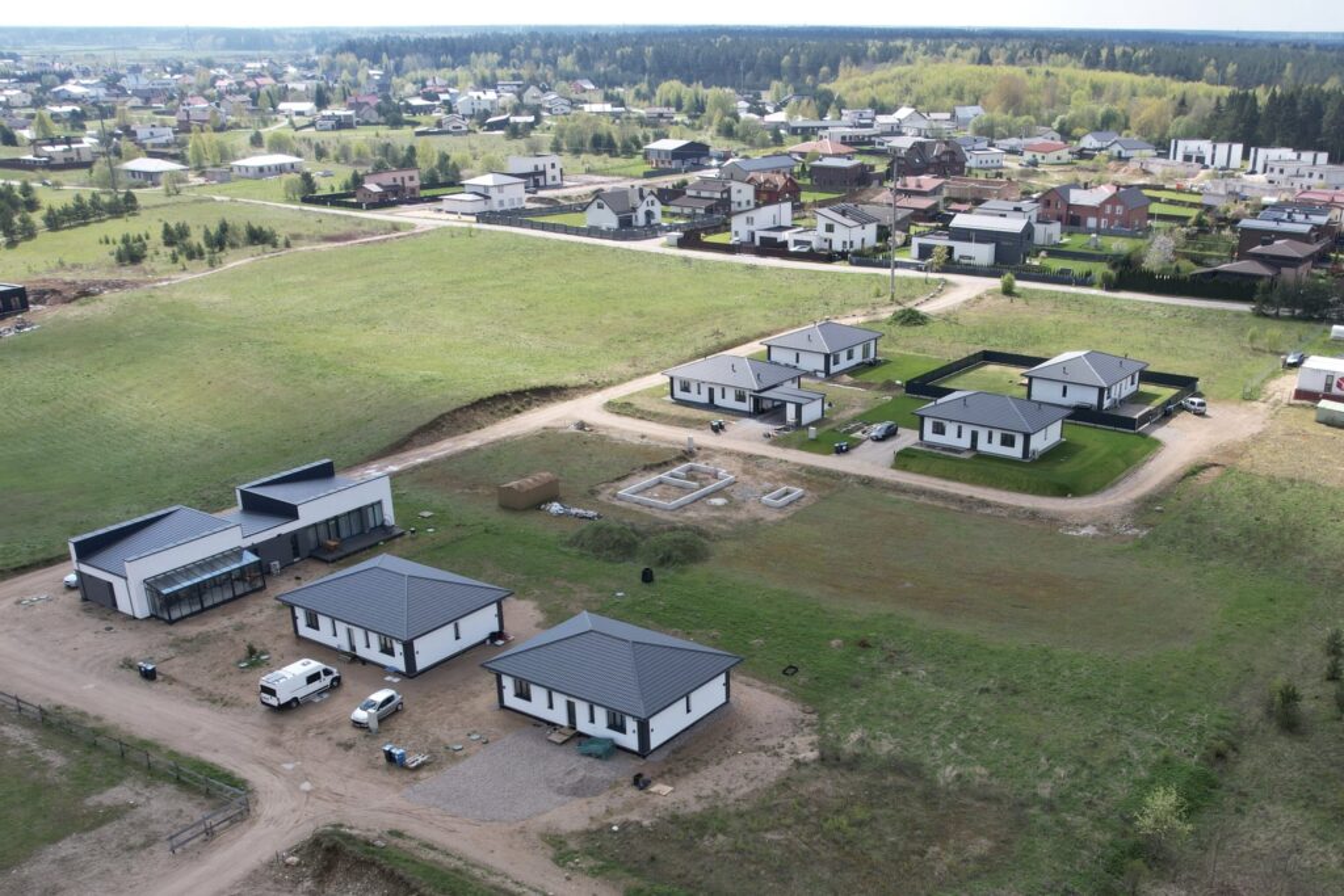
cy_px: 448
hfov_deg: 78.6
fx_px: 821
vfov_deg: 57.2
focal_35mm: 22
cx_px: 672
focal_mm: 8.38
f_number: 2.8
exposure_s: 1/1000
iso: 100
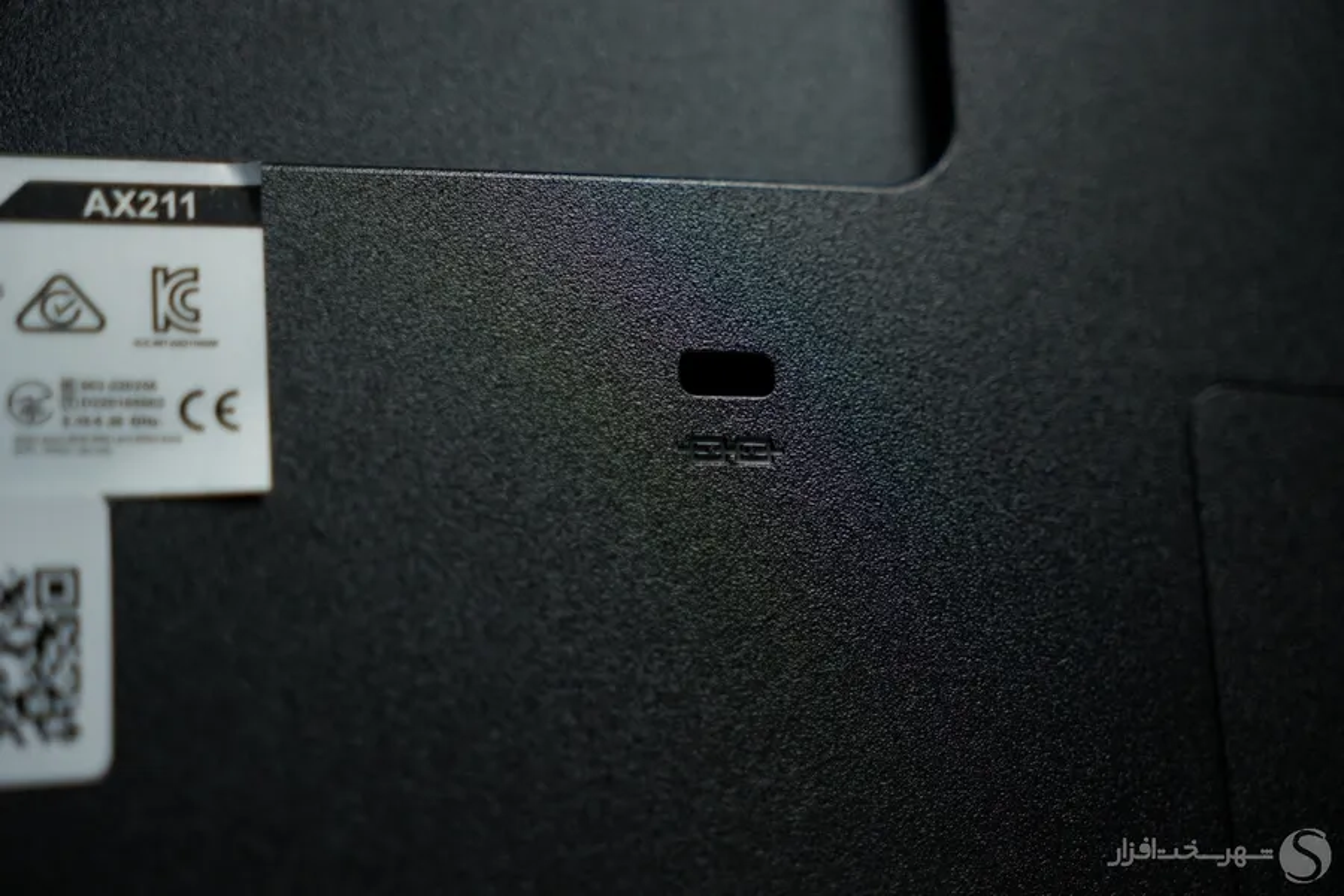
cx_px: 672
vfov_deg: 18.2
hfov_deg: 27.0
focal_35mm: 75
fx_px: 2800
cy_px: 448
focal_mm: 50
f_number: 2.8
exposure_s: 1/160
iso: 640
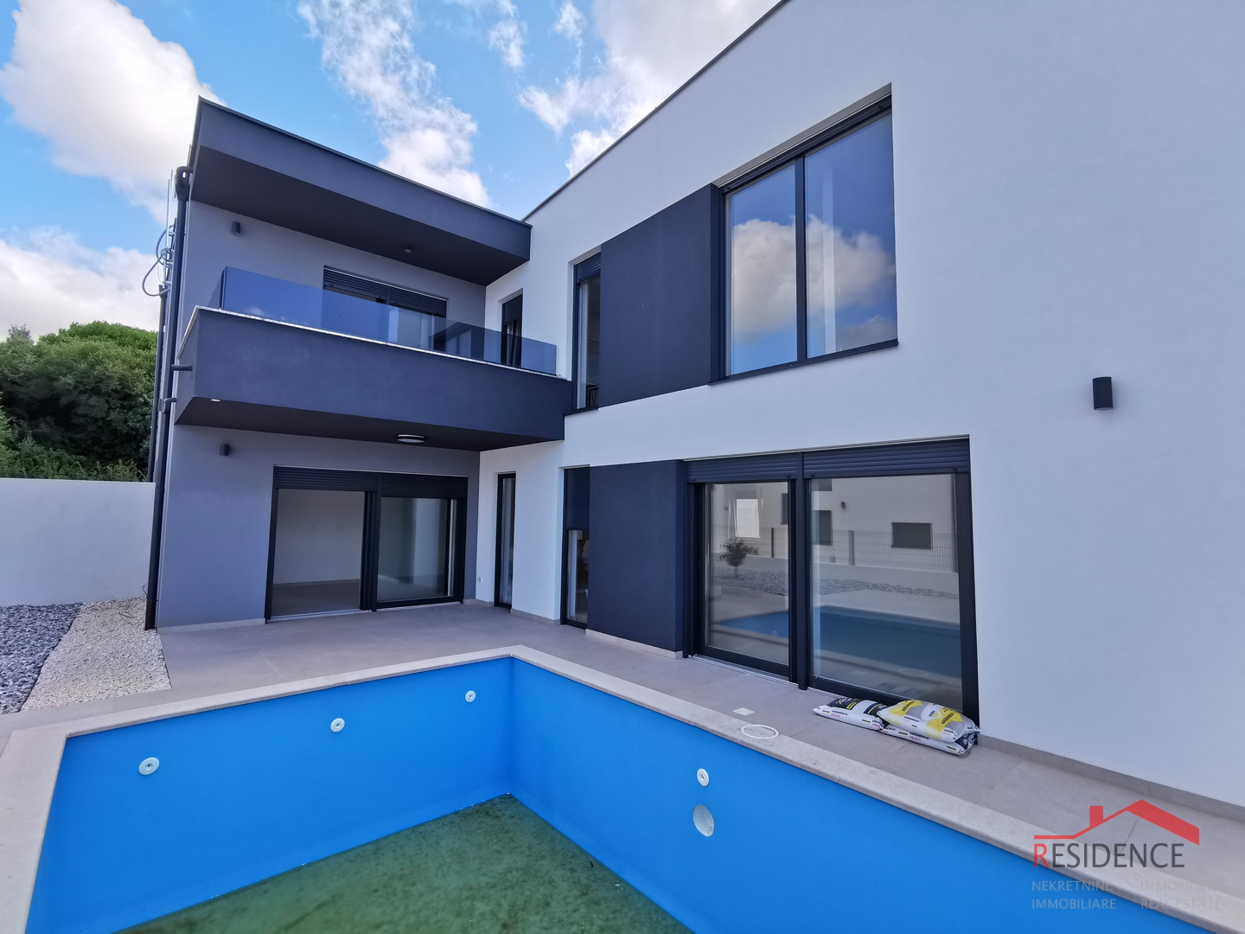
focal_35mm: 16
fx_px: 575
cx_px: 622
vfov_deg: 78.1
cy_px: 467
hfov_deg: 94.5
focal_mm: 2.35
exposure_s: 1/504
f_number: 2.2
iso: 50
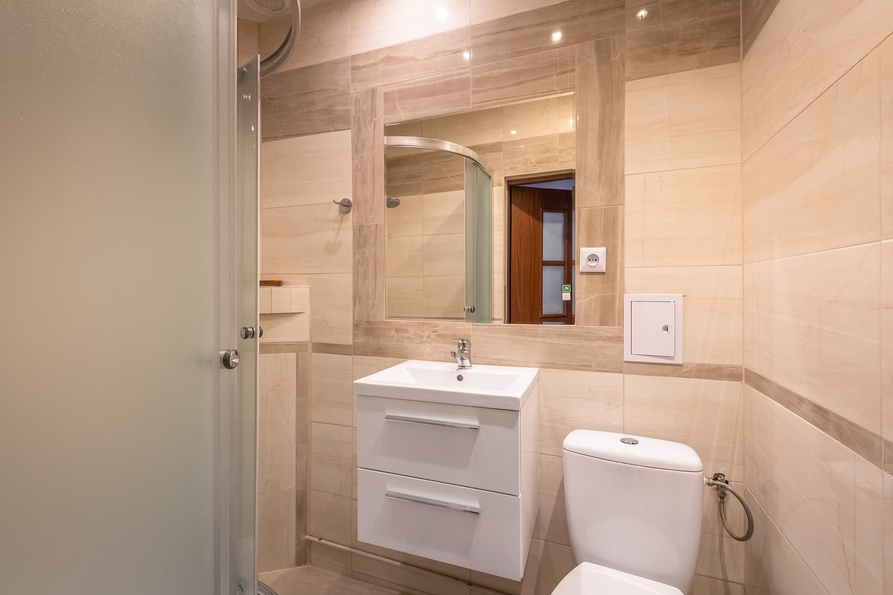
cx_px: 446
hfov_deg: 96.7
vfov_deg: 73.7
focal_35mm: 16
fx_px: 397
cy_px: 298
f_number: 11
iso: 100
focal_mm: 16
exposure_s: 1/1.25
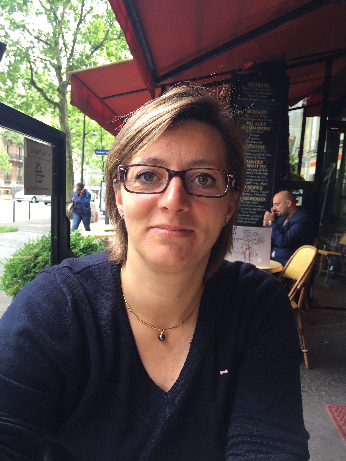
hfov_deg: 48.2
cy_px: 230
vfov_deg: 61.7
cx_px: 173
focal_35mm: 29
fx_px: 386
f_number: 2.2
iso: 32
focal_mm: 4.15
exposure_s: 1/100
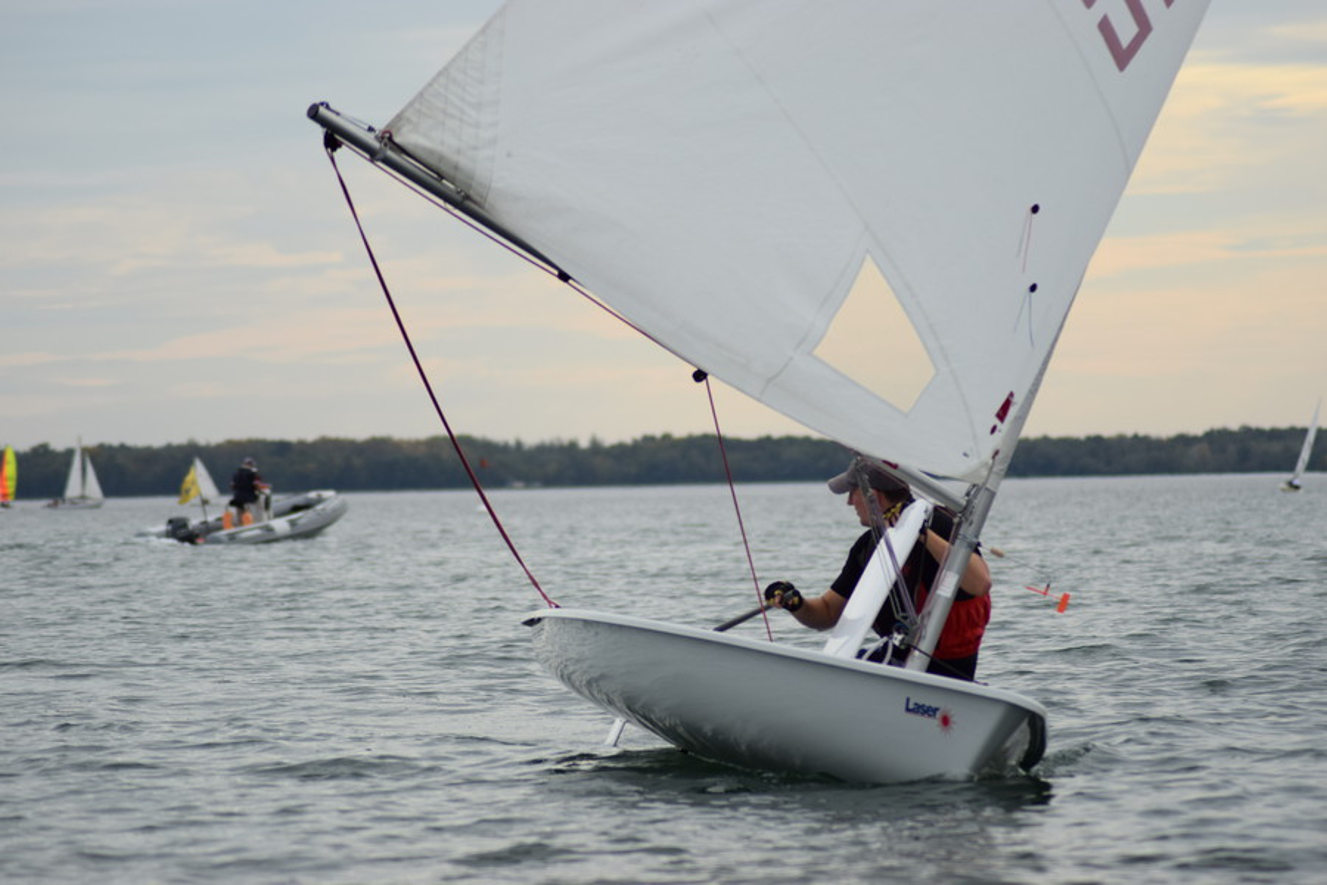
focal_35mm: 210
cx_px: 664
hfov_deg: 9.8
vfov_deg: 6.5
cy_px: 442
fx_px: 7740
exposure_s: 1/1600
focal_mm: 140
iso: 400
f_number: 5.6
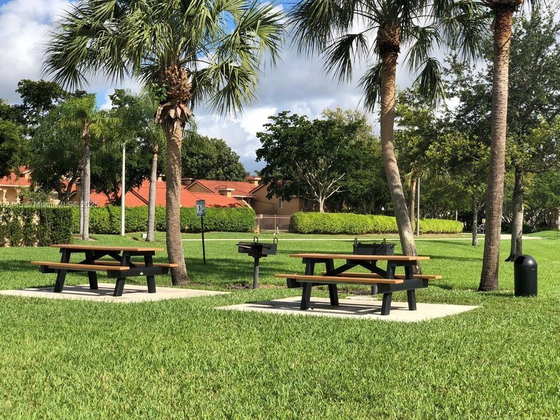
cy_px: 205
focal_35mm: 54
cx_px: 271
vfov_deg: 27.0
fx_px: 874
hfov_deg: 35.5
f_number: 2.4
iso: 16
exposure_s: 1/1021
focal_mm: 6
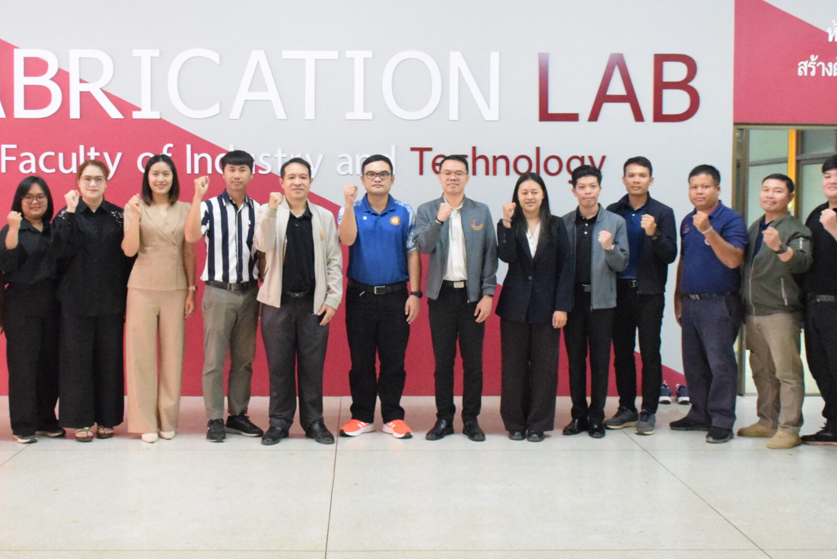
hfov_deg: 45.4
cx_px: 380
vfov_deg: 31.2
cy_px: 255
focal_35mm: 43
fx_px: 1000
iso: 8000
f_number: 5.6
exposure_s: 1/90
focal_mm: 18
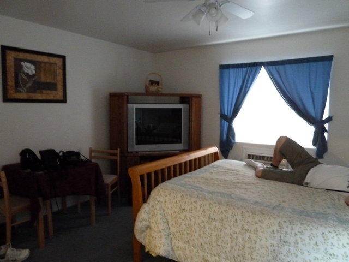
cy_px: 131
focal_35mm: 25
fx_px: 252
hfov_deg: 69.4
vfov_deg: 54.9
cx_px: 174
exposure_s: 1/13
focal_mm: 4.1
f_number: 3.3
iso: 800
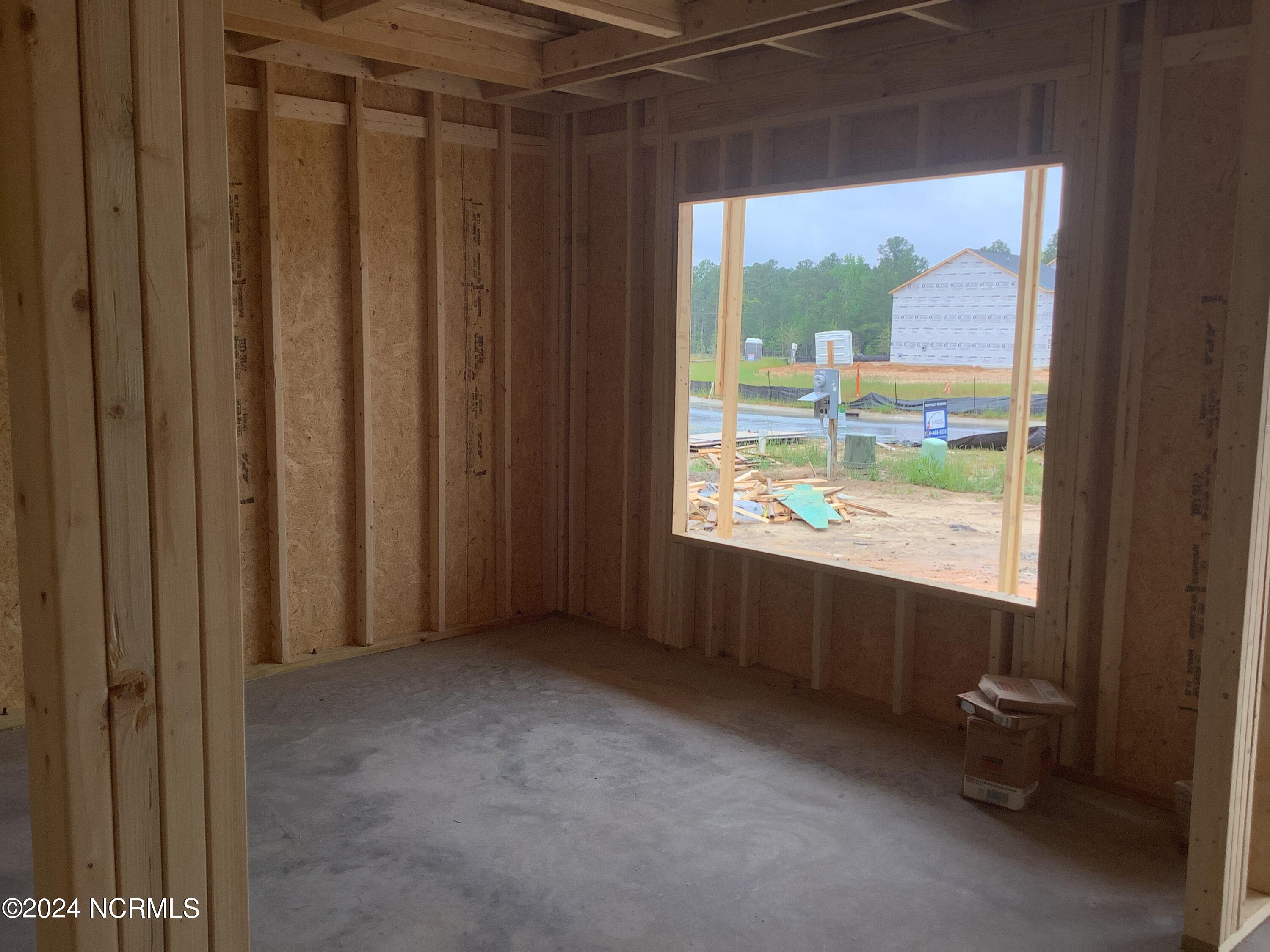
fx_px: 1137
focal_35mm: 31
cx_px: 635
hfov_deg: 58.4
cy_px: 476
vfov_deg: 45.4
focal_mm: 3.3
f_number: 2.4
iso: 25
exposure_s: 1/100
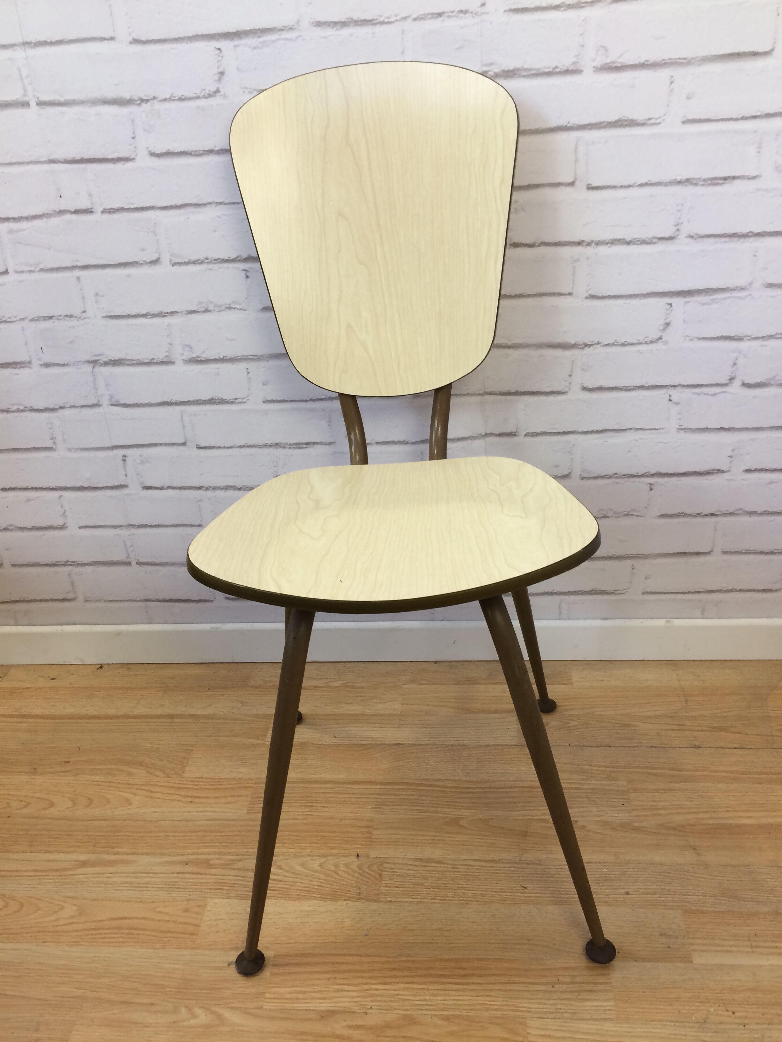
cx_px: 391
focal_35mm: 29
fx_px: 874
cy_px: 521
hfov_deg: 48.2
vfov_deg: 61.7
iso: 40
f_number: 2.2
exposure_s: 1/33
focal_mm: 4.15
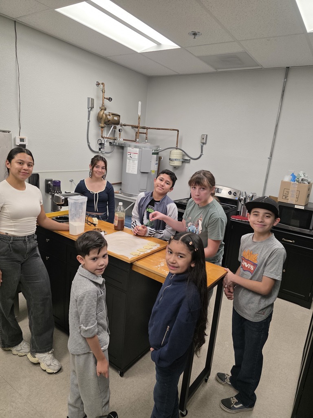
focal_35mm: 23
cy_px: 209
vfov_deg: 73.9
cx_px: 156
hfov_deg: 58.9
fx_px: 277
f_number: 1.7
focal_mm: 6.3
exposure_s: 1/180
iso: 160
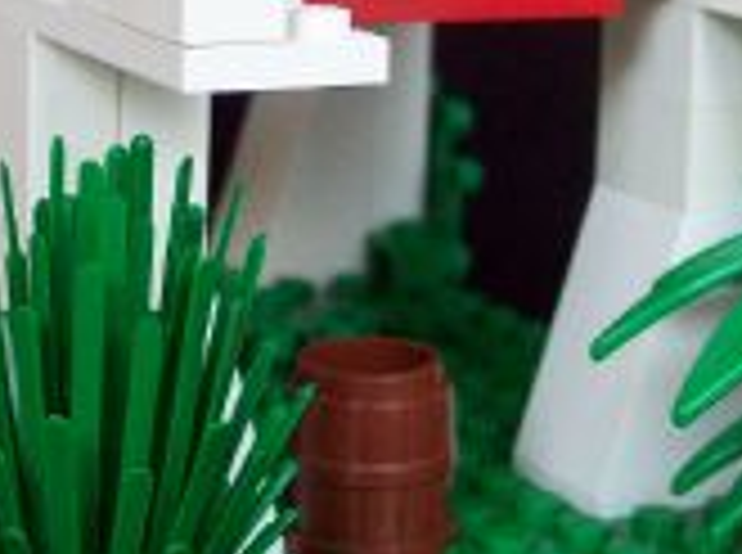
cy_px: 11
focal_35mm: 109
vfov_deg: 13.4
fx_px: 2331
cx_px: 157
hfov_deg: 17.9
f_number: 3
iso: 160
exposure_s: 1/41.7
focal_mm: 7.6
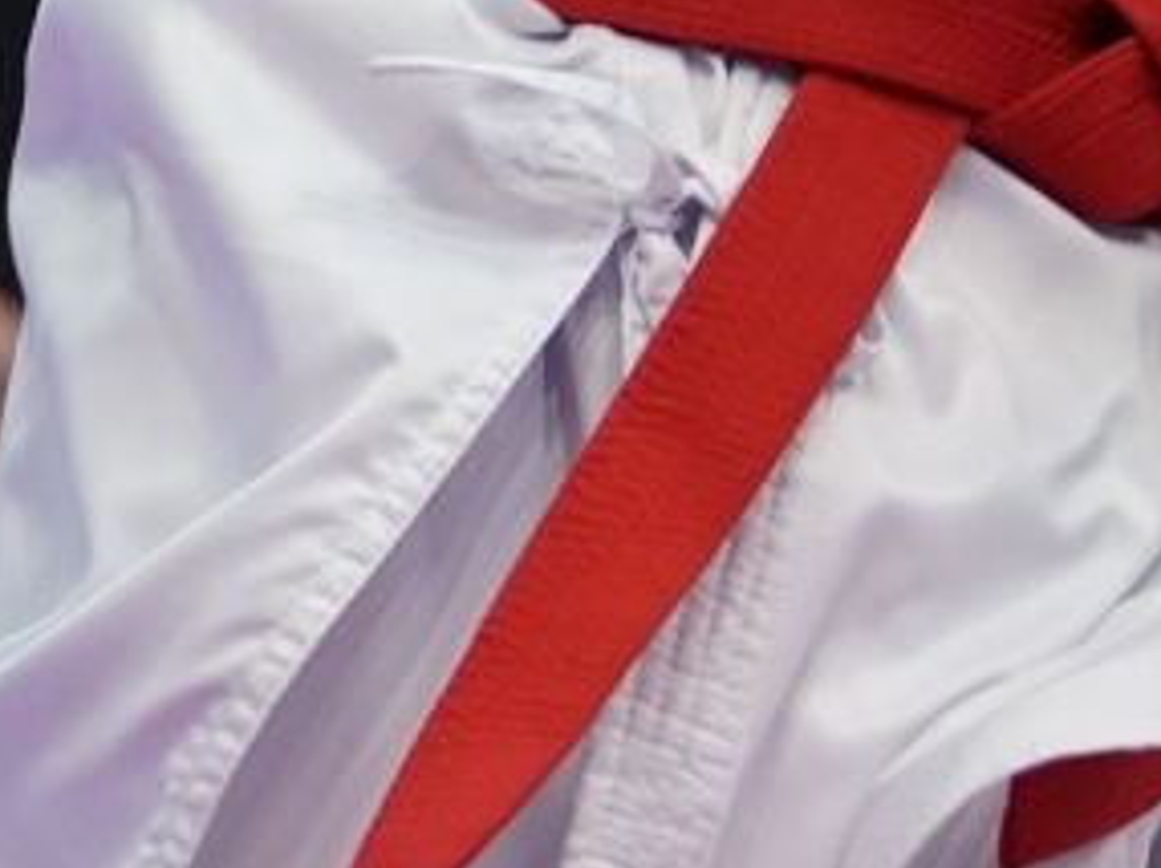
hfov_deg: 2.2
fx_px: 30462
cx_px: 1863
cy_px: -458
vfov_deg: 1.6
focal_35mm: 909
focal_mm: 150
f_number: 2.8
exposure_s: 1/1000
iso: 3200
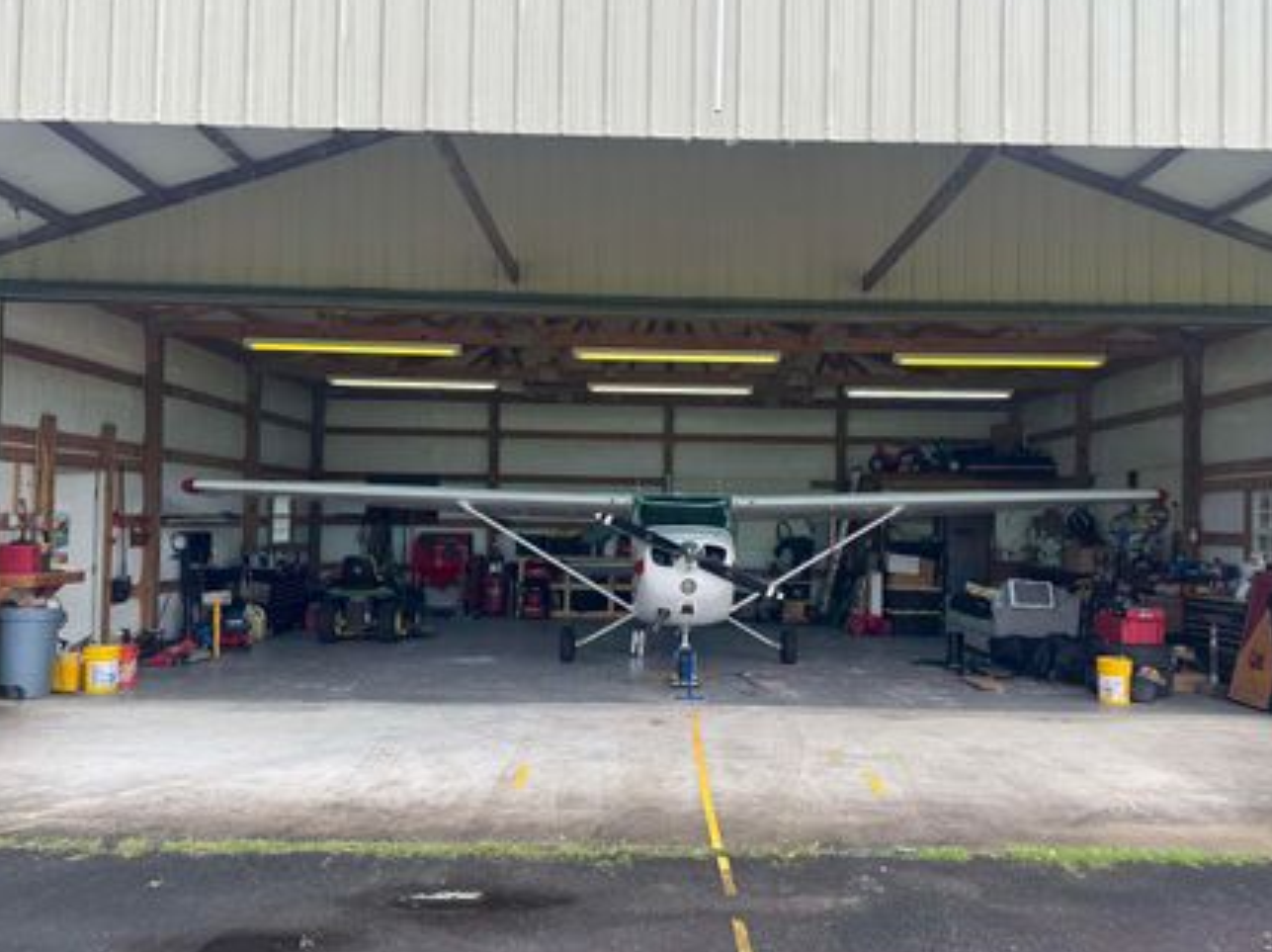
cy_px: 491
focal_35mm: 28
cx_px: 664
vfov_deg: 49.7
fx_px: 1028
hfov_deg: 63.5
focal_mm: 6.76
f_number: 1.78
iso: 80
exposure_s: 1/562
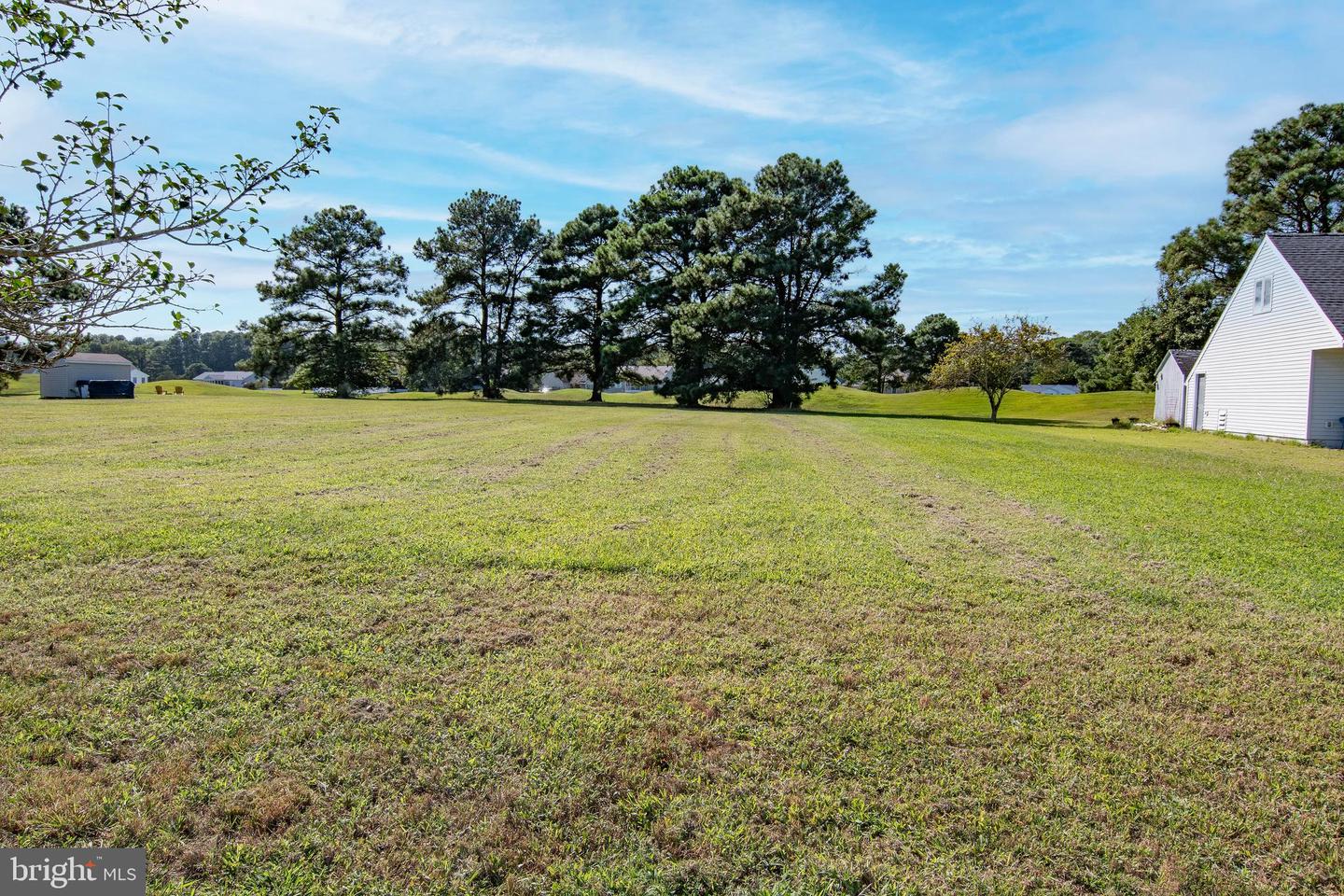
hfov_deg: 78.6
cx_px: 672
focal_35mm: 22
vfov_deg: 57.2
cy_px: 448
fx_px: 821
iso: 200
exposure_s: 1/400
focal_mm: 15
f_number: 13
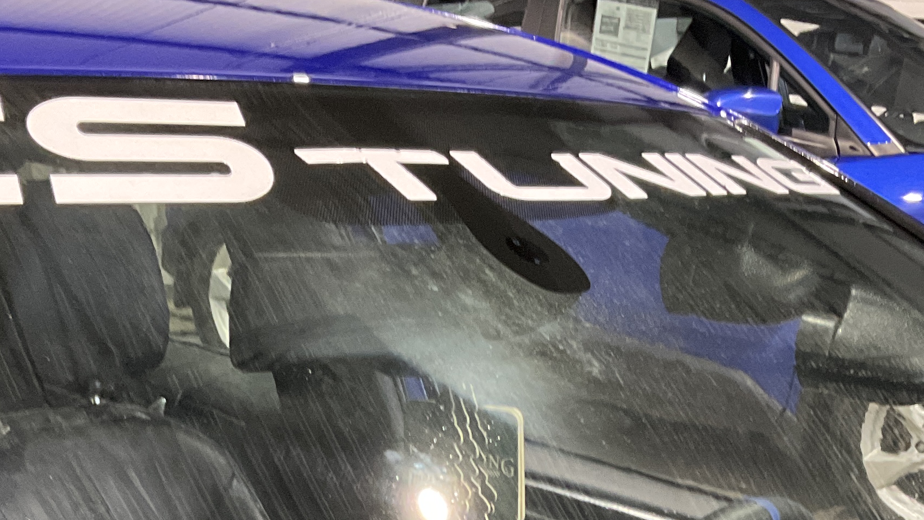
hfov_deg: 28.2
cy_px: 787
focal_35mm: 75
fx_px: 1837
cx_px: 504
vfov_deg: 14.9
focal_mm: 3
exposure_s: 1/60
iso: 250
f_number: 1.8
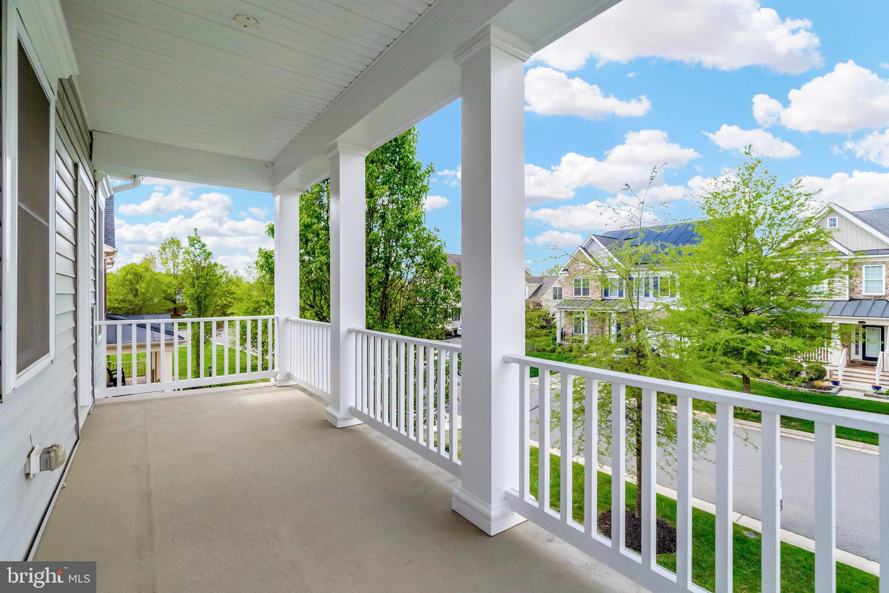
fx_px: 395
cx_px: 444
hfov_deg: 96.7
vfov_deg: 73.7
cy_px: 296
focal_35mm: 16
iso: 1250
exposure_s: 1/1600
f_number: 7.1
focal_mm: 16
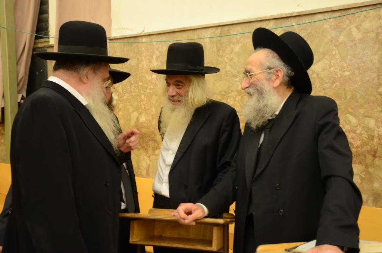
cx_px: 191
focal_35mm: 38
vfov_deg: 35.3
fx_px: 397
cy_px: 126
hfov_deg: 51.4
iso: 1000
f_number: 5
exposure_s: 1/125
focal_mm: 25
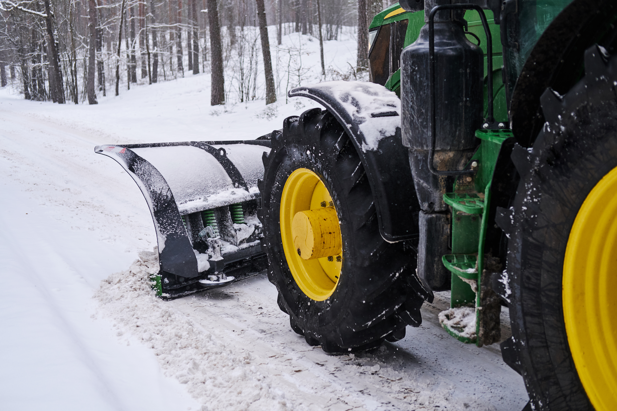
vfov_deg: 25.5
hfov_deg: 37.5
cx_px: 308
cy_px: 206
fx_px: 908
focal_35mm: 53
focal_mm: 35
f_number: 2.8
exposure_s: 1/1000
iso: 400
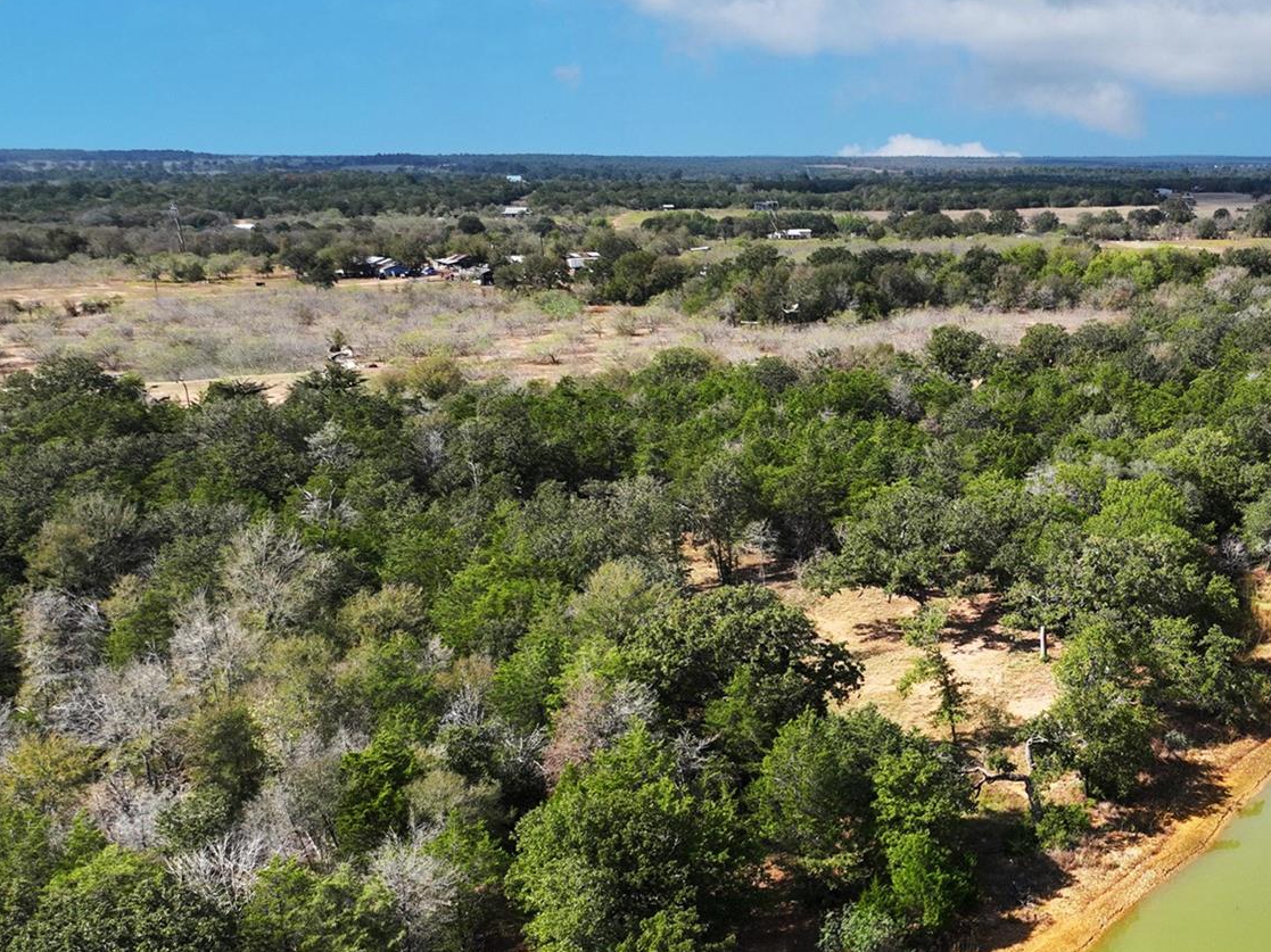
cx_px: 1106
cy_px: 682
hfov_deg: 40.2
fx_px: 1615
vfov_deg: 32.4
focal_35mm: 44
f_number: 2.8
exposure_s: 1/2500
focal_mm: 12.29
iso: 110
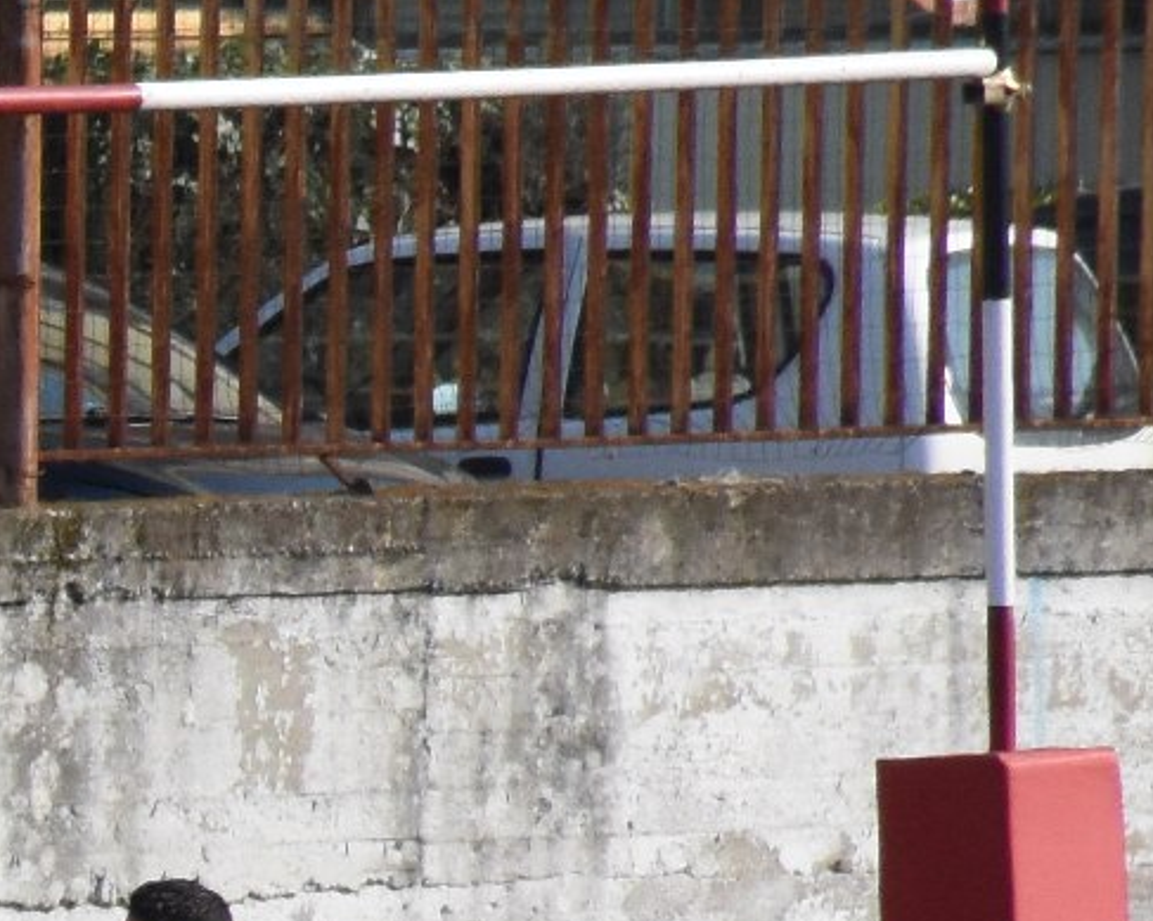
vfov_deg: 1.3
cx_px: -2171
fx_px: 41436
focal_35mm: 1215
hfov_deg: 1.6
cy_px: 1354
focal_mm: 140
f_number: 10
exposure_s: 1/2000
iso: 1250
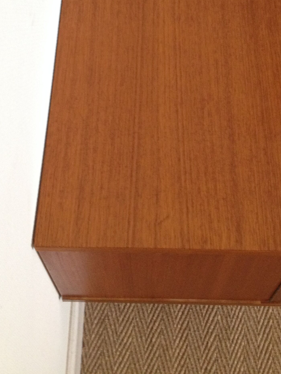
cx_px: 137
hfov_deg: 24.0
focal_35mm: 61
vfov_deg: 30.5
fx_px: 660
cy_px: 49
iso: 200
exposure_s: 1/20
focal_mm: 4.28
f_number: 2.4
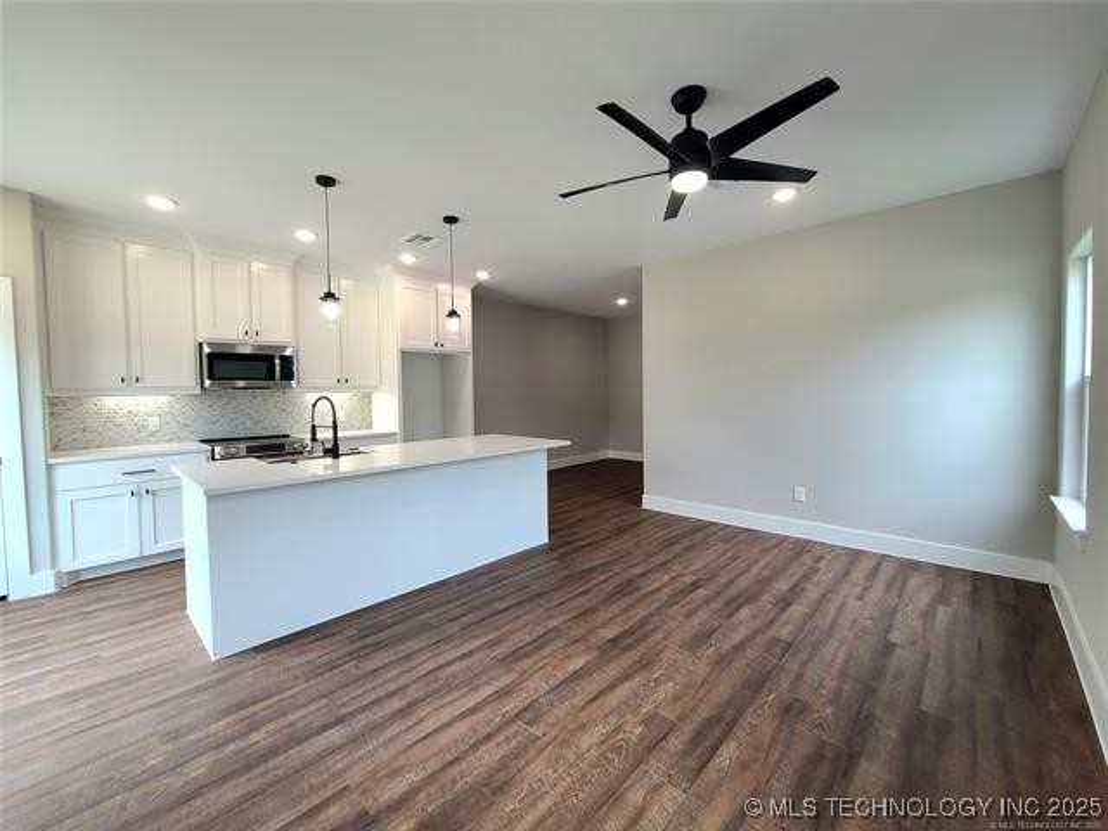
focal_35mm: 13
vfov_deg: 89.9
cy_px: 416
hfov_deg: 106.2
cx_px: 554
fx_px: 416
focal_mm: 2.2
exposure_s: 1/60.2
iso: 64
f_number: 2.2
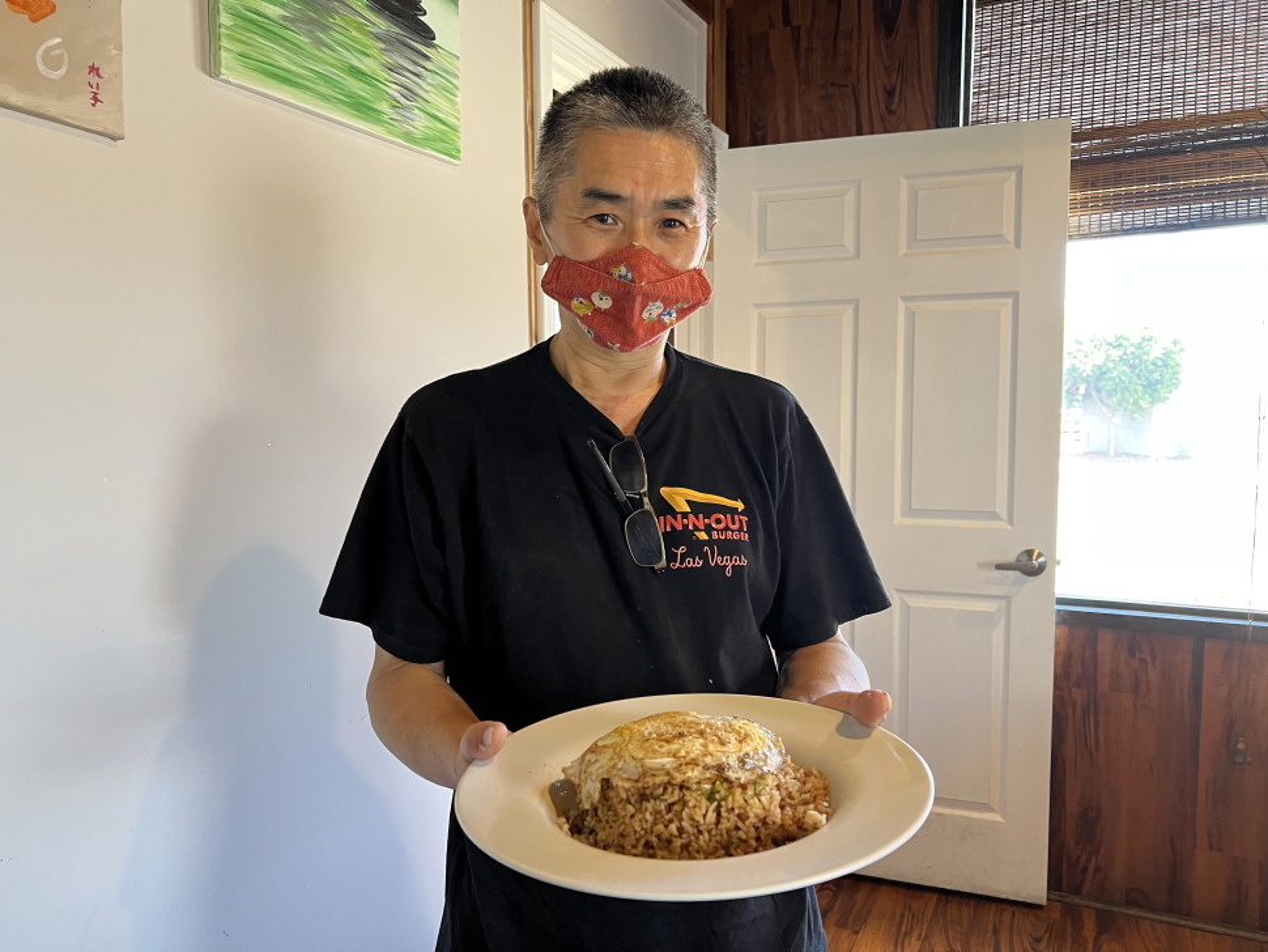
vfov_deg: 53.1
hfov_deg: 67.3
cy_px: 476
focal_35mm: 26
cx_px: 634
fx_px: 953
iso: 125
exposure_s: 1/60
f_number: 1.5
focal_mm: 5.7
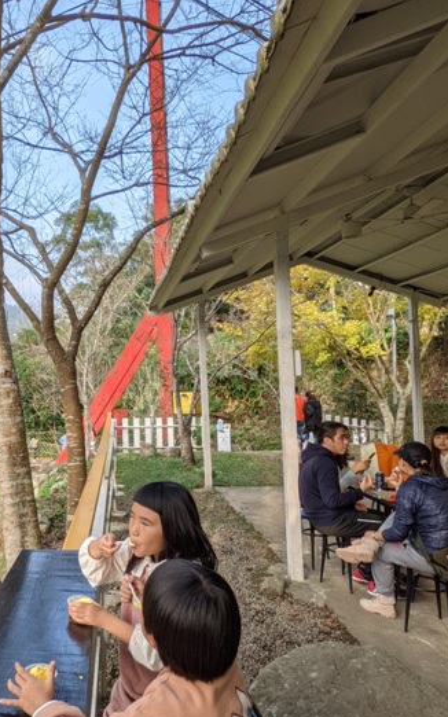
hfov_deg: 45.4
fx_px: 508
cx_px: 95
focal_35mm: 26
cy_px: 372
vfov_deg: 70.4
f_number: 2.2
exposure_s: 1/325
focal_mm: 2.22
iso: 37
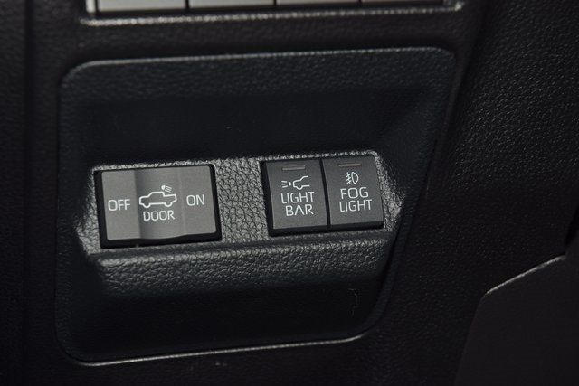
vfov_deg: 14.7
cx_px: 290
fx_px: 1496
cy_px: 193
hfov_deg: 21.9
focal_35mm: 93
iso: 100
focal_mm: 62
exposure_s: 1/125
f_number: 8
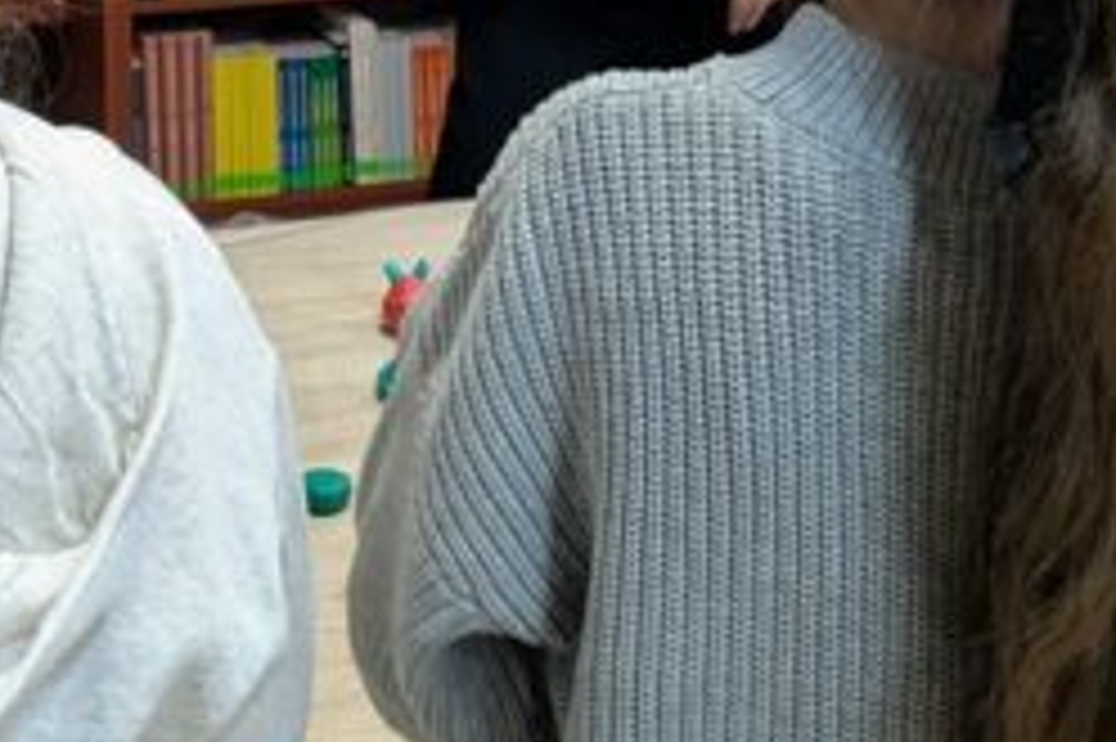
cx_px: 234
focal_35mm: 87
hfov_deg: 23.1
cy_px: -360
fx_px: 2695
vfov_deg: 14.6
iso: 263
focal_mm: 4.38
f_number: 1.73
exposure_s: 1/50
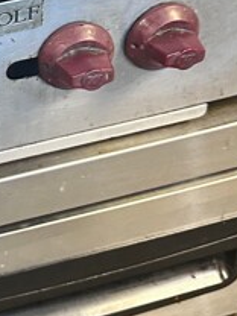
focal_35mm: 94
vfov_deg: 20.6
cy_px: 66
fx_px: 858
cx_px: -155
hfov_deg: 14.3
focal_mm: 6.86
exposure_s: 1/60
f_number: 1.78
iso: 400
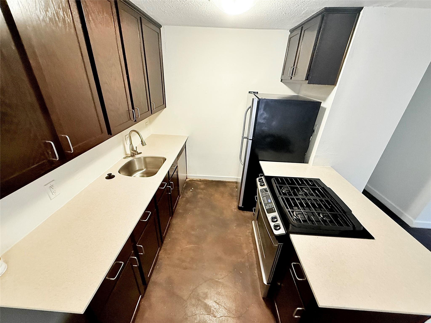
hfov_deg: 102.1
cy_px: 162
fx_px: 174
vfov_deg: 85.7
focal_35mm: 14
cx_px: 216
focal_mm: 2.22
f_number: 2.2
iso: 400
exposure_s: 1/60
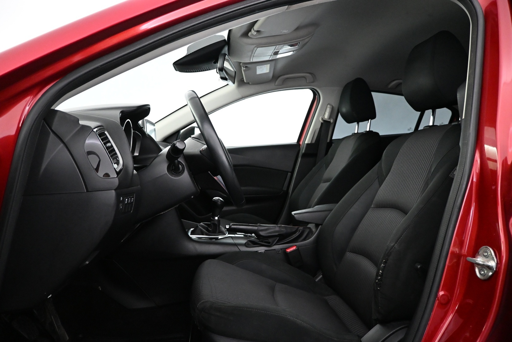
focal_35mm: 24
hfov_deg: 73.7
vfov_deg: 53.1
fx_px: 341
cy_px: 171
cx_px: 256
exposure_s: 1/60
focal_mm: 16
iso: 4000
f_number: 3.5
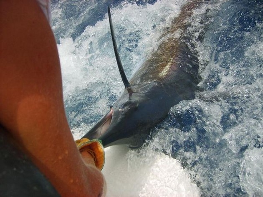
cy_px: 98
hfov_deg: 52.6
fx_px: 266
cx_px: 132
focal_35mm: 35
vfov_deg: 40.7
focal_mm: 5.8
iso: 50
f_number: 7.1
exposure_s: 1/250
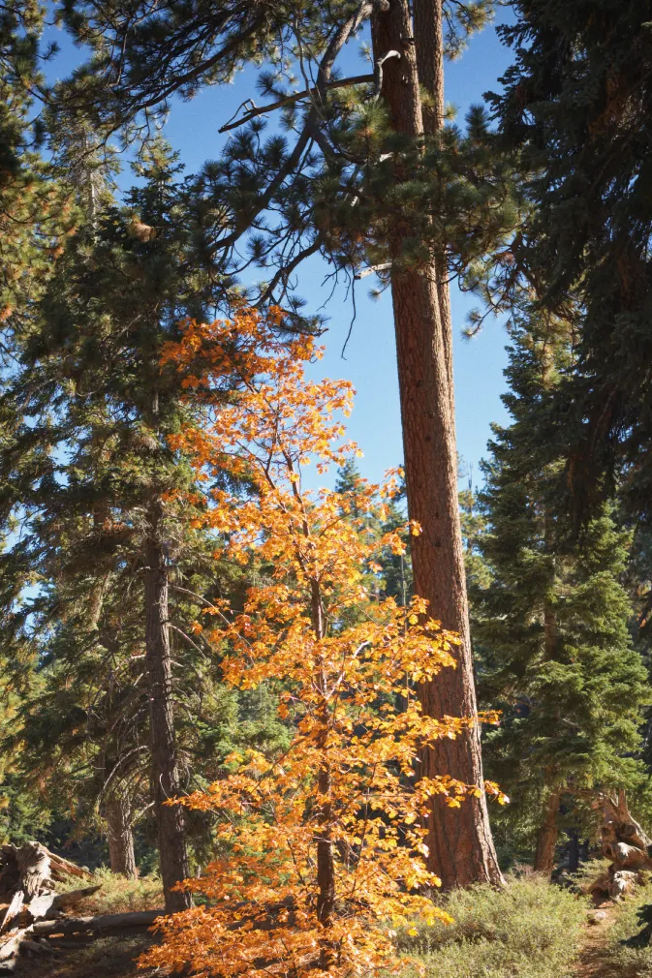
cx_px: 294
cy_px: 706
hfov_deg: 20.3
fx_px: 1821
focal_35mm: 67
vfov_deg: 29.7
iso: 125
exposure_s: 1/2500
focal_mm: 27
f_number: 1.2
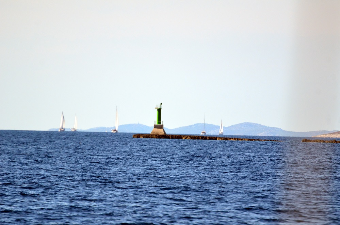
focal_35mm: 450
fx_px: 4240
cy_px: 112
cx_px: 170
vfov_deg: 3.0
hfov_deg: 4.6
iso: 640
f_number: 5.6
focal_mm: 300
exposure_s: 1/4000
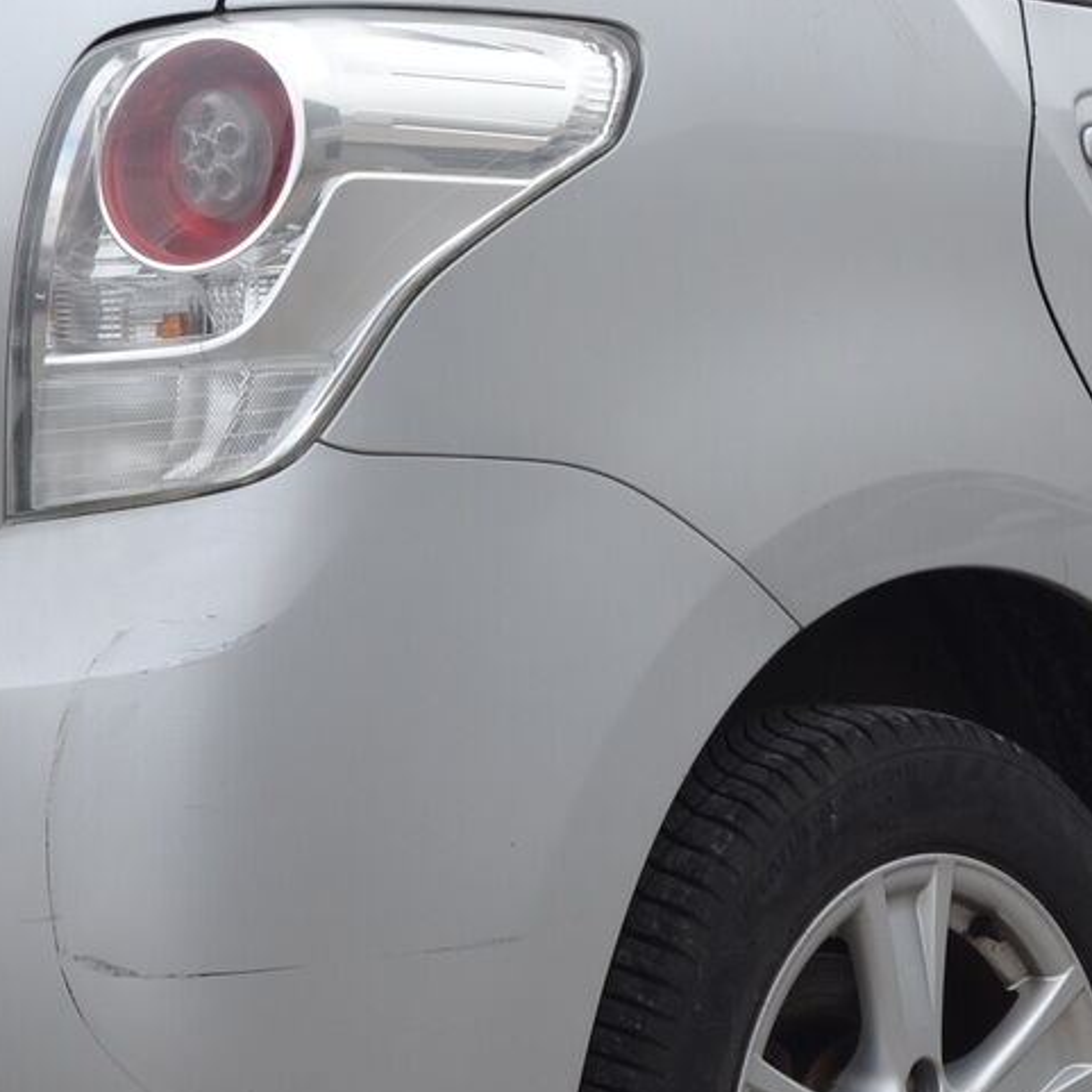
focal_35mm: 122
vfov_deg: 14.3
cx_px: 711
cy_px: 527
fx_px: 4354
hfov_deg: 14.3
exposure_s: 1/200
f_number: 7.1
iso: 100
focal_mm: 24
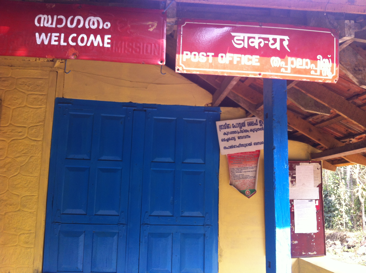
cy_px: 136
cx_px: 183
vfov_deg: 40.6
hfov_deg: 52.7
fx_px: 370
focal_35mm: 35
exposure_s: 1/120
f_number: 2.8
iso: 80
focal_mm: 3.85
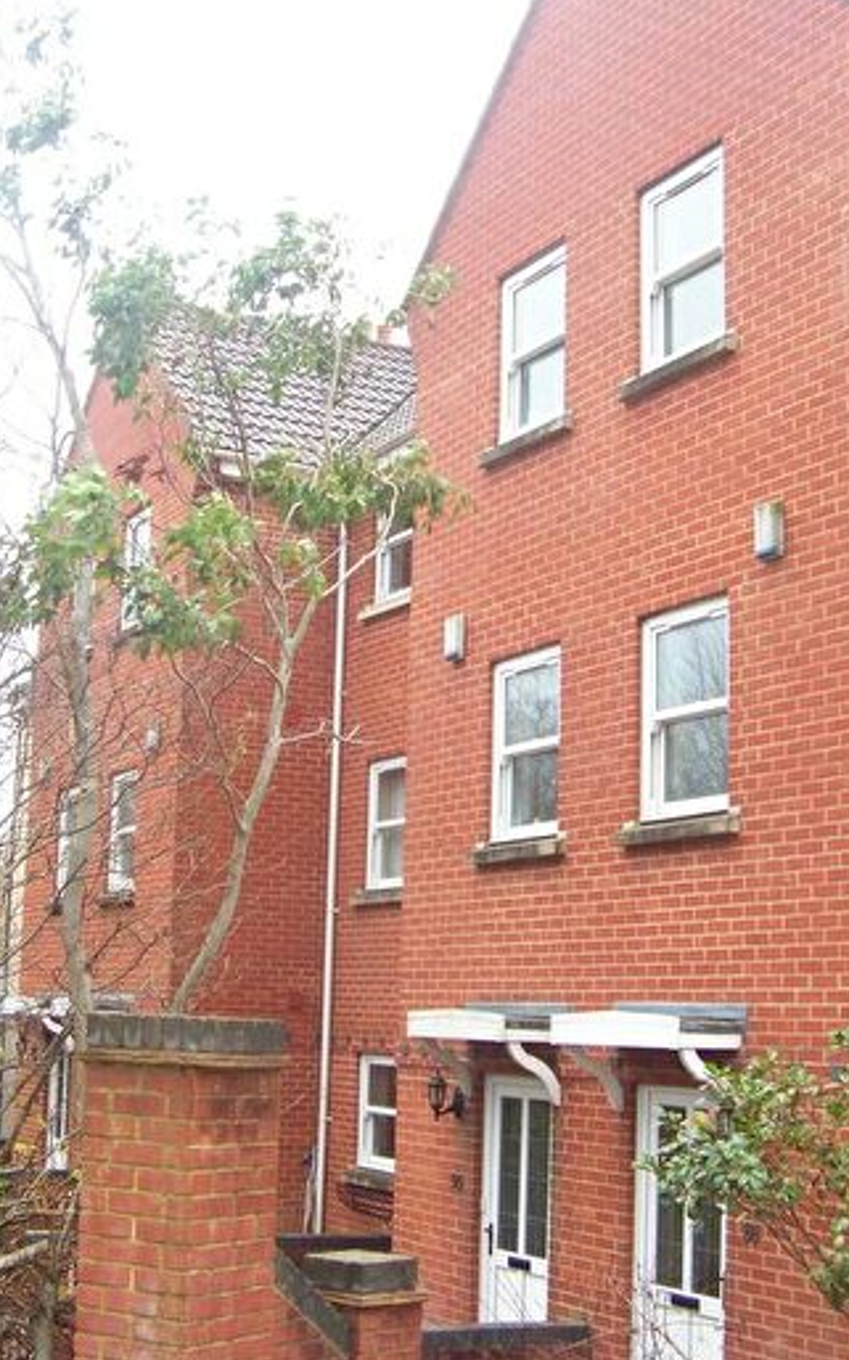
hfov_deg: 24.8
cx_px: 360
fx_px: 1926
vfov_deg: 38.9
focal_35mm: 52
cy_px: 679
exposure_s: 1/50
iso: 64
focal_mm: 5.85
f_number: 3.2
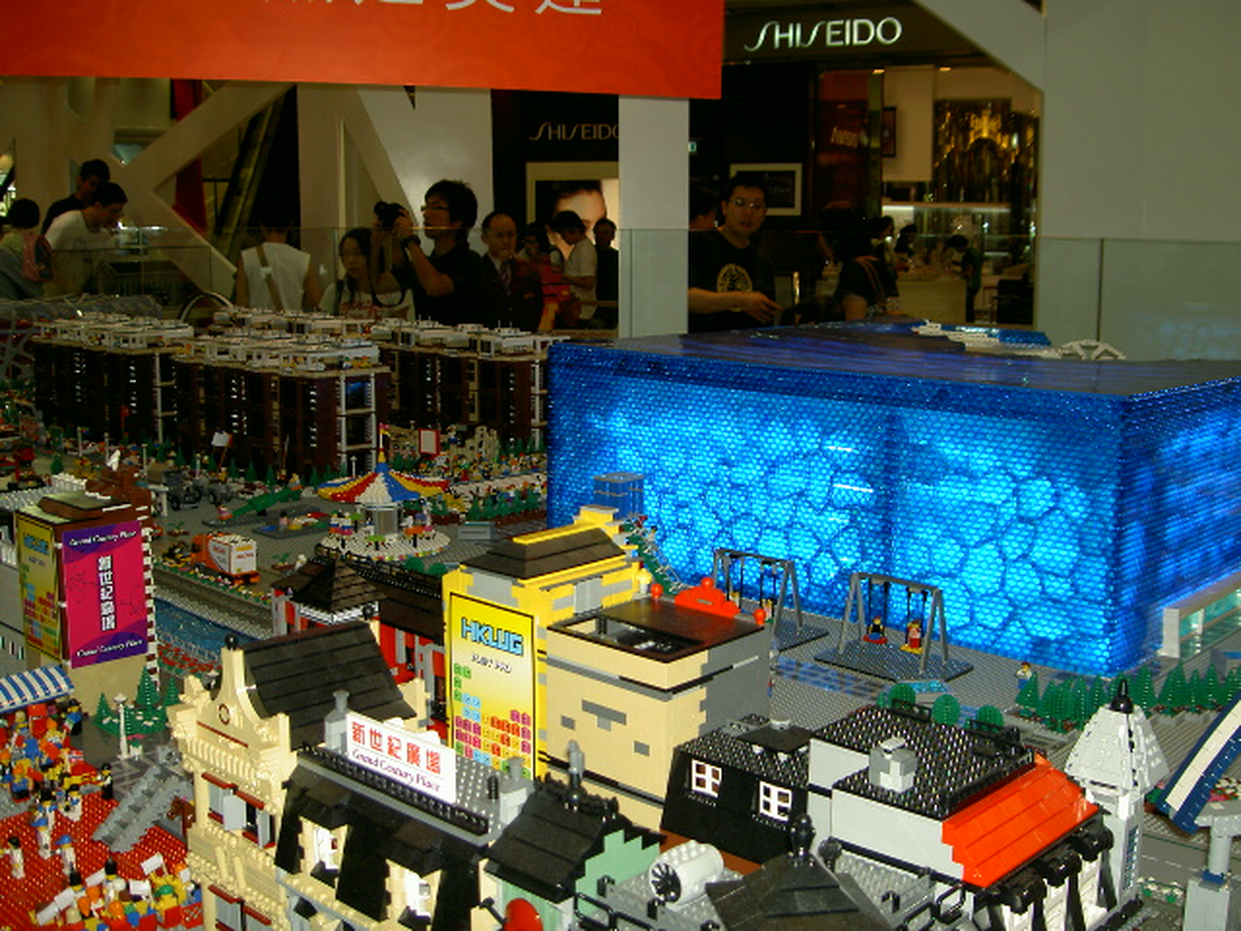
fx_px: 1398
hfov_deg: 47.9
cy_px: 466
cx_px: 620
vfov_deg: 36.8
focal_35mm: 39
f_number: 2.8
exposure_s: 1/60
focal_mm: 8
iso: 50
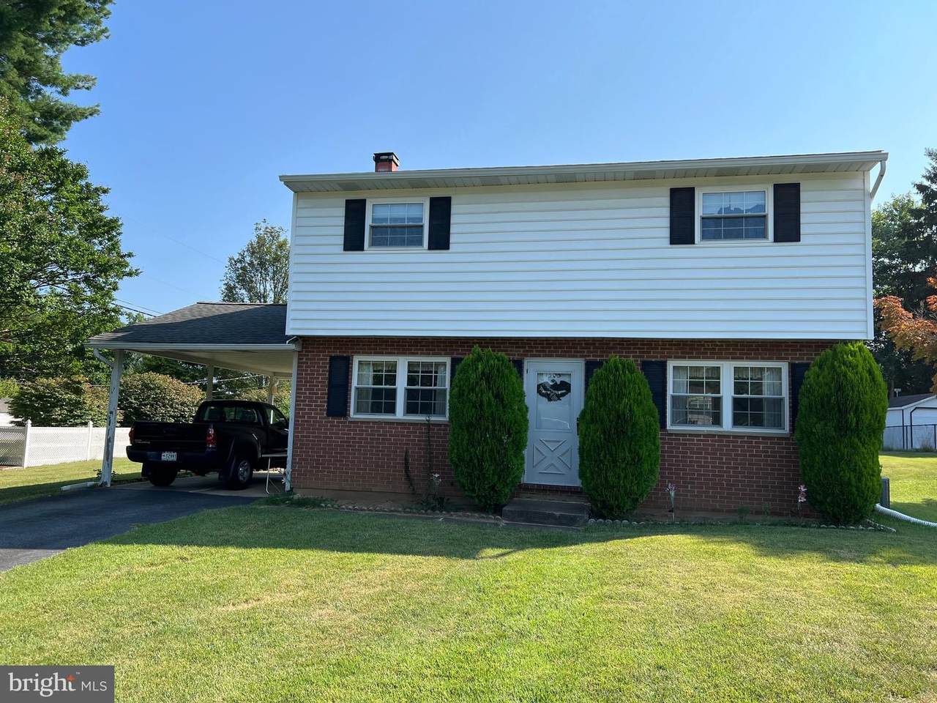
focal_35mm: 26
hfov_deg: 67.3
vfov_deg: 53.1
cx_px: 468
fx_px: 704
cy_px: 352
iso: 50
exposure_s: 1/2695
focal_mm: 5.7
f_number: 1.5
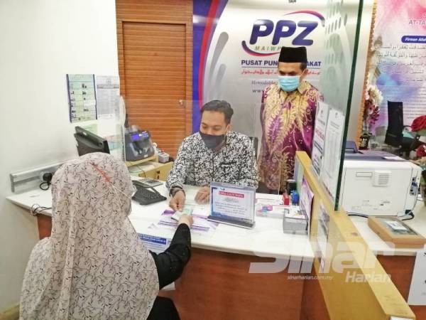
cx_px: 213
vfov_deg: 53.1
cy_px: 160
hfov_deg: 67.3
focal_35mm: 26
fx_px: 320
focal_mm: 3.62
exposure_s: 1/100
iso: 500
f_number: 1.8
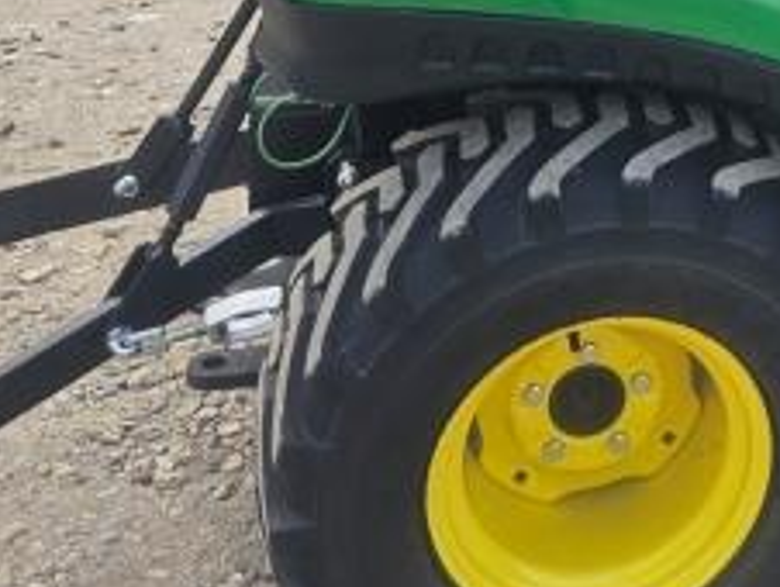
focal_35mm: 104
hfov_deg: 17.8
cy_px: -421
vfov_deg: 13.1
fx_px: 2346
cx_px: 980
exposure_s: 1/382
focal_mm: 5.4
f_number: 1.8
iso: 25
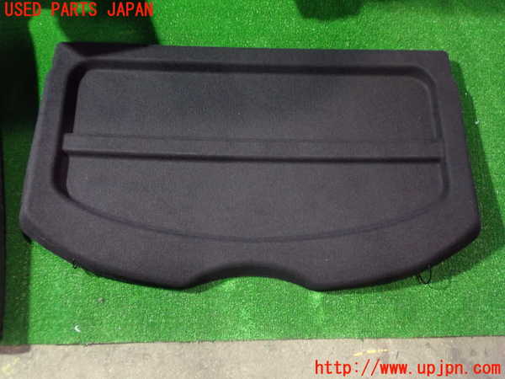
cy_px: 190
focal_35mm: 36
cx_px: 252
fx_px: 525
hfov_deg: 51.4
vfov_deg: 39.7
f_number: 2.5
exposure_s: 1/13
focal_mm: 6.37
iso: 800
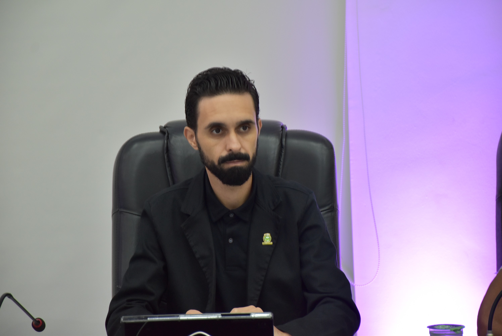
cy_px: 168
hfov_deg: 11.8
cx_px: 251
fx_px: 2428
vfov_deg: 7.9
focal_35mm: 174
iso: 1000
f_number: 5.6
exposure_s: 1/60
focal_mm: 116
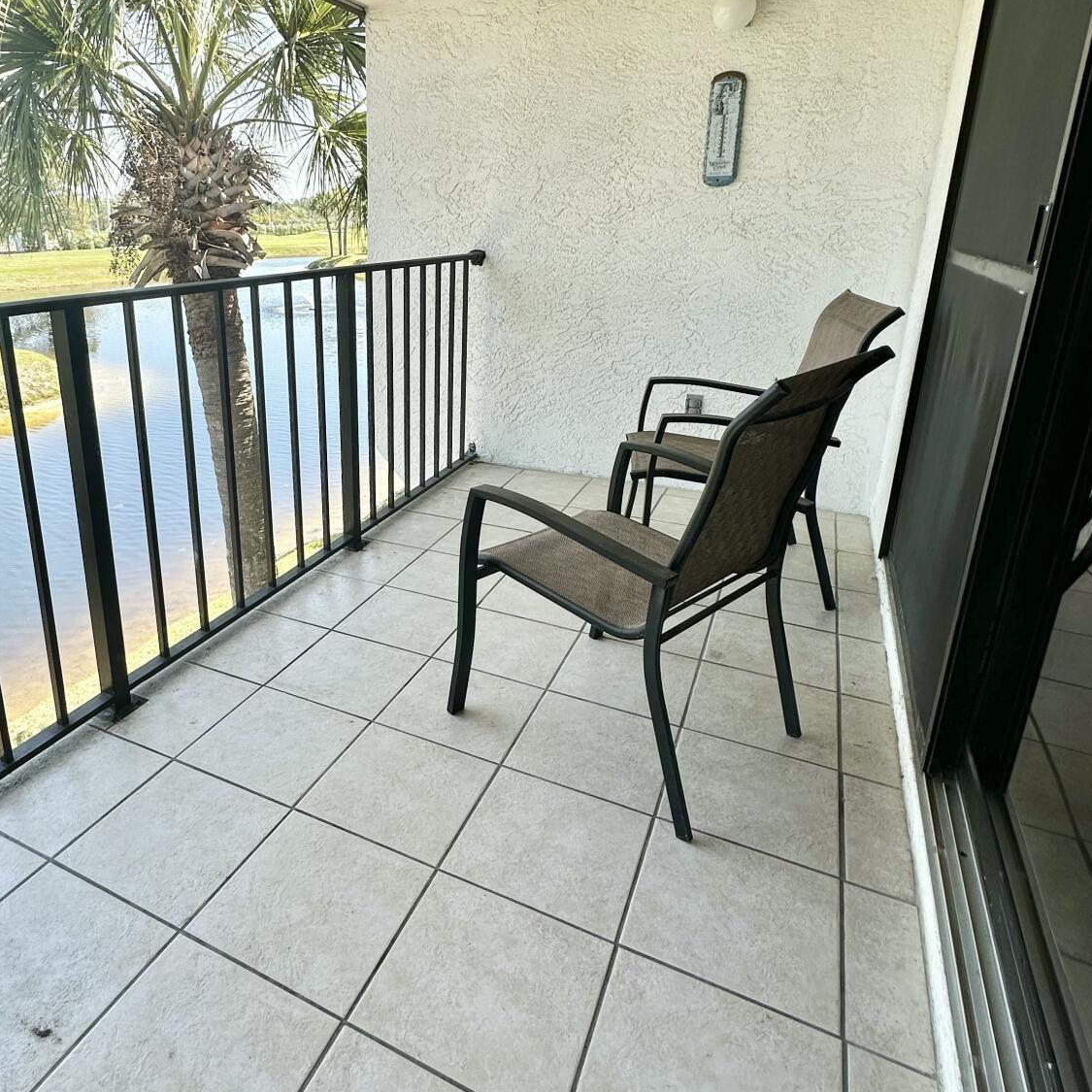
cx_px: 387
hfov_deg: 68.2
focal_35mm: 22
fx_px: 785
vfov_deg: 69.1
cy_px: 454
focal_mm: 2.22
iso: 40
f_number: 2.2
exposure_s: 1/319
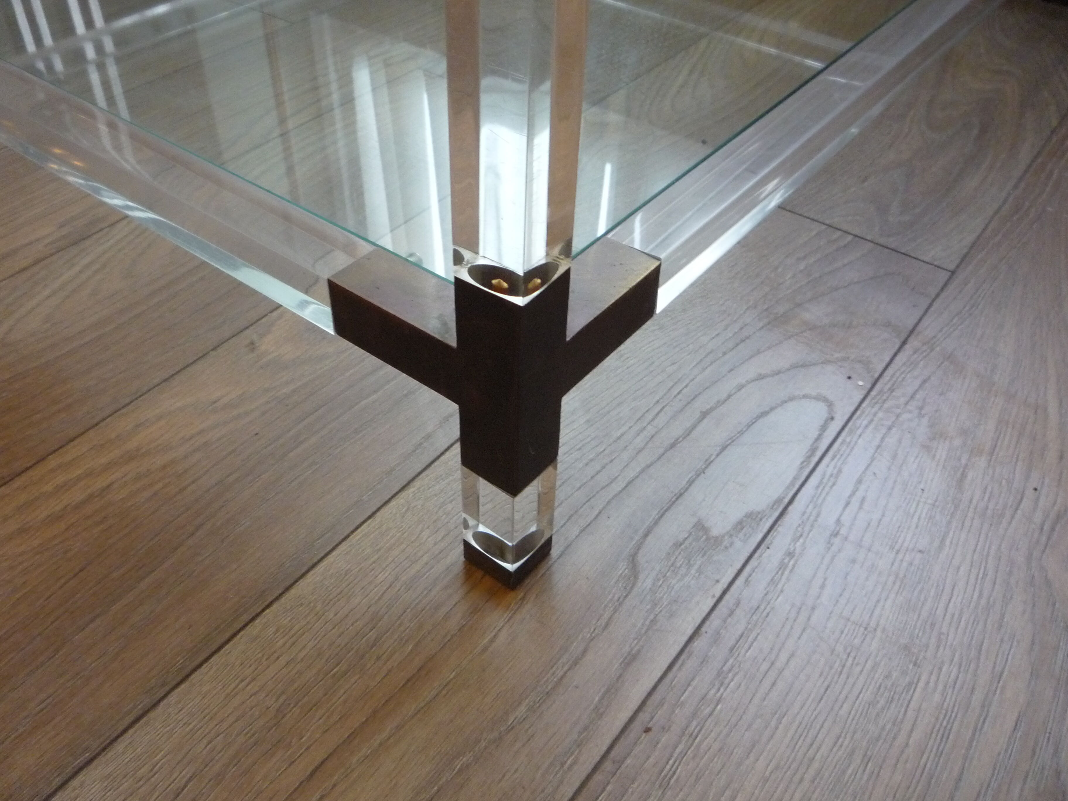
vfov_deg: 46.8
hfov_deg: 60.0
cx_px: 534
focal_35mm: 30
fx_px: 926
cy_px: 400
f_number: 3.3
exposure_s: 1/30
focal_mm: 5.2
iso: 400
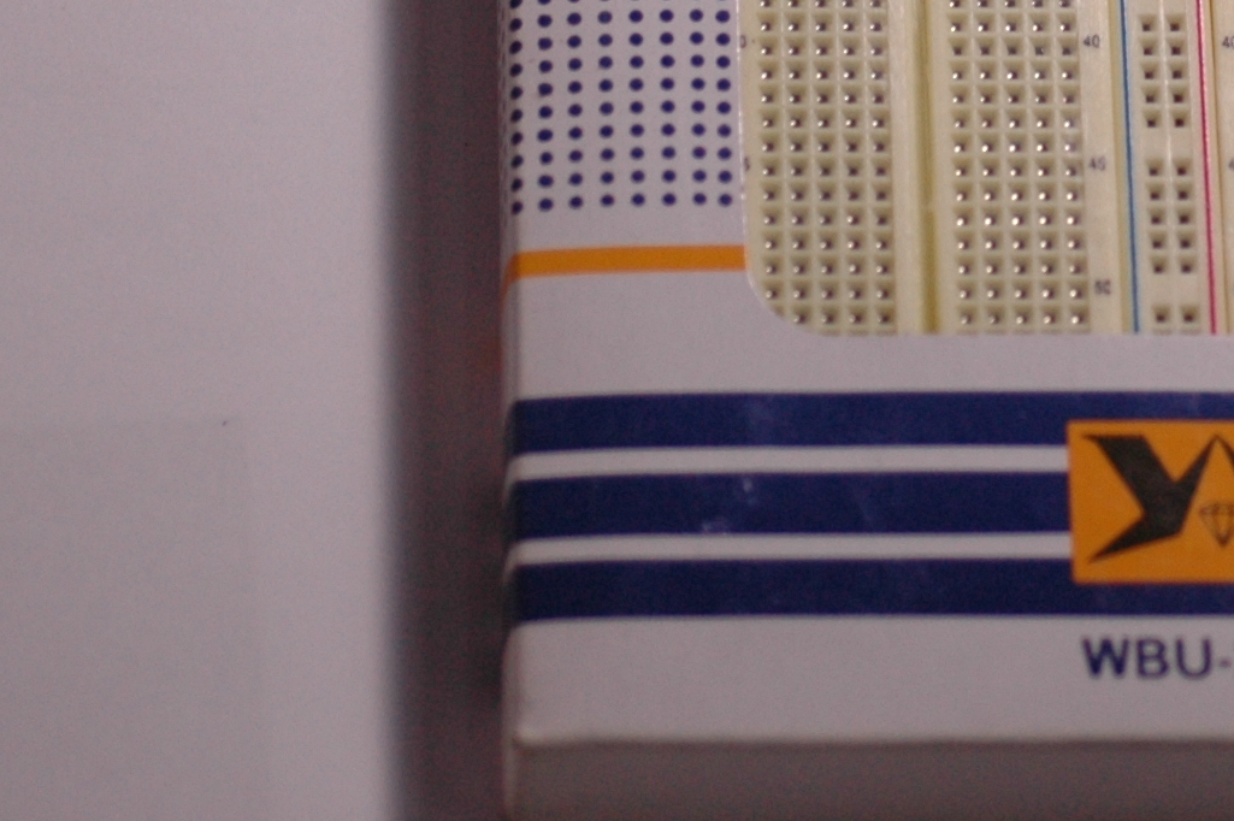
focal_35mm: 264
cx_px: 1039
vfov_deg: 5.2
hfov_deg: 7.8
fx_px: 9043
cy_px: -368
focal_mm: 60
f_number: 3.3
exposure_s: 1/500
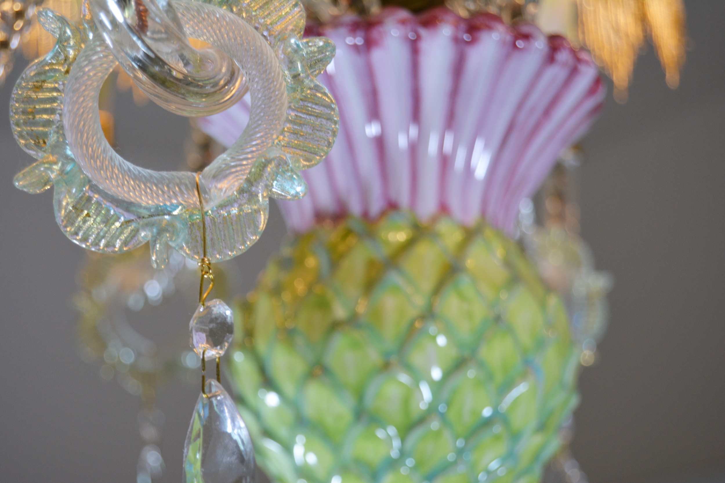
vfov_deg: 16.6
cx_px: 362
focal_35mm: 82
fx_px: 1661
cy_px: 242
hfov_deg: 24.6
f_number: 5.6
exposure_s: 1/60
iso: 500
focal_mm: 55
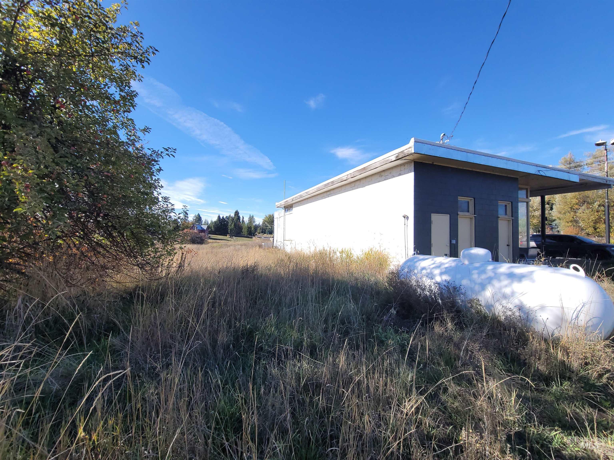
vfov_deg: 89.9
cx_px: 307
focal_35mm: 13
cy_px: 230
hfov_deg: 106.2
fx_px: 231
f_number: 2.2
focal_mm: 2.2
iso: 64
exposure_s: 1/1000
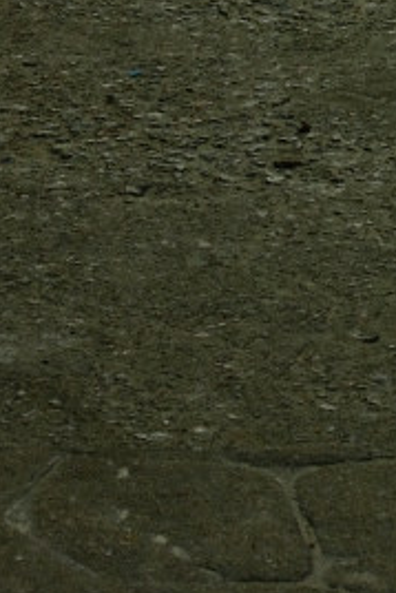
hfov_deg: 5.4
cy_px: -859
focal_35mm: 248
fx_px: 4086
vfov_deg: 7.7
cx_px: 889
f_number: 10
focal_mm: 27
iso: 320
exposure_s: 1/340
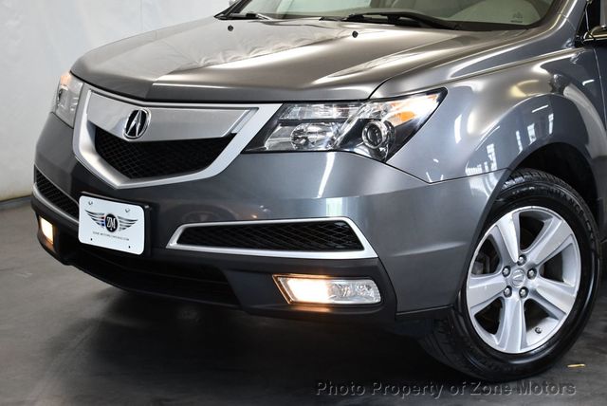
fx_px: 1148
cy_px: 203
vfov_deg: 20.1
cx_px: 304
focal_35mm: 68
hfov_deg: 29.6
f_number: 4.5
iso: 900
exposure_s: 1/125
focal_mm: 34
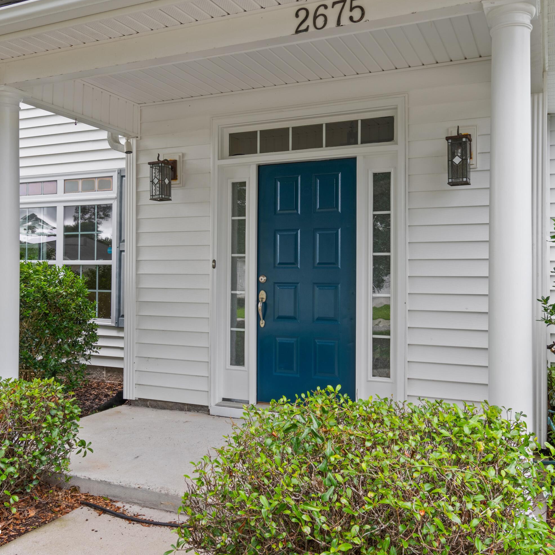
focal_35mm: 31
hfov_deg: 52.4
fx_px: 562
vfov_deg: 52.5
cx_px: 305
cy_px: 274
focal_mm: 16
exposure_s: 1/30
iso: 100
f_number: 5.3
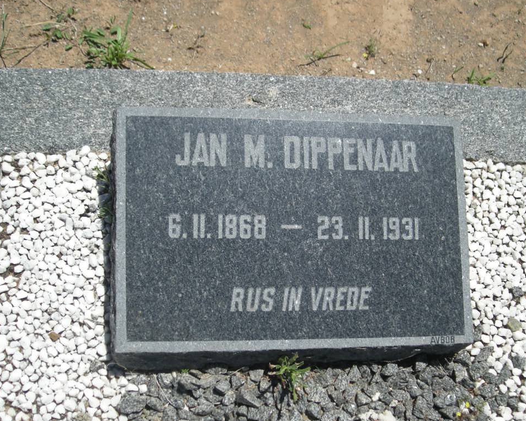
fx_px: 670
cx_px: 291
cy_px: 233
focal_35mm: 43
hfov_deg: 42.8
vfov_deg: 34.9
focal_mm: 5.7
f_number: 5.7
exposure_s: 1/276
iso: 50
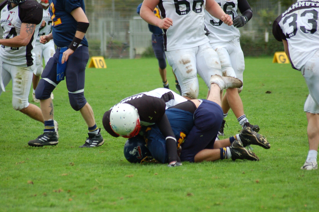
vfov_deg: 5.4
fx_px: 2255
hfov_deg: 8.1
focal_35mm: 255
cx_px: 160
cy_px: 106
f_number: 4.8
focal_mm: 170
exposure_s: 1/500
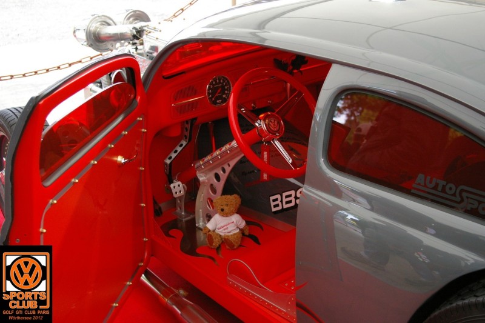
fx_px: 707
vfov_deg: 25.7
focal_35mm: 52
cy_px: 162
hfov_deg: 37.9
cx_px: 242
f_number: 4.5
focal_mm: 35
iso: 800
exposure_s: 1/60
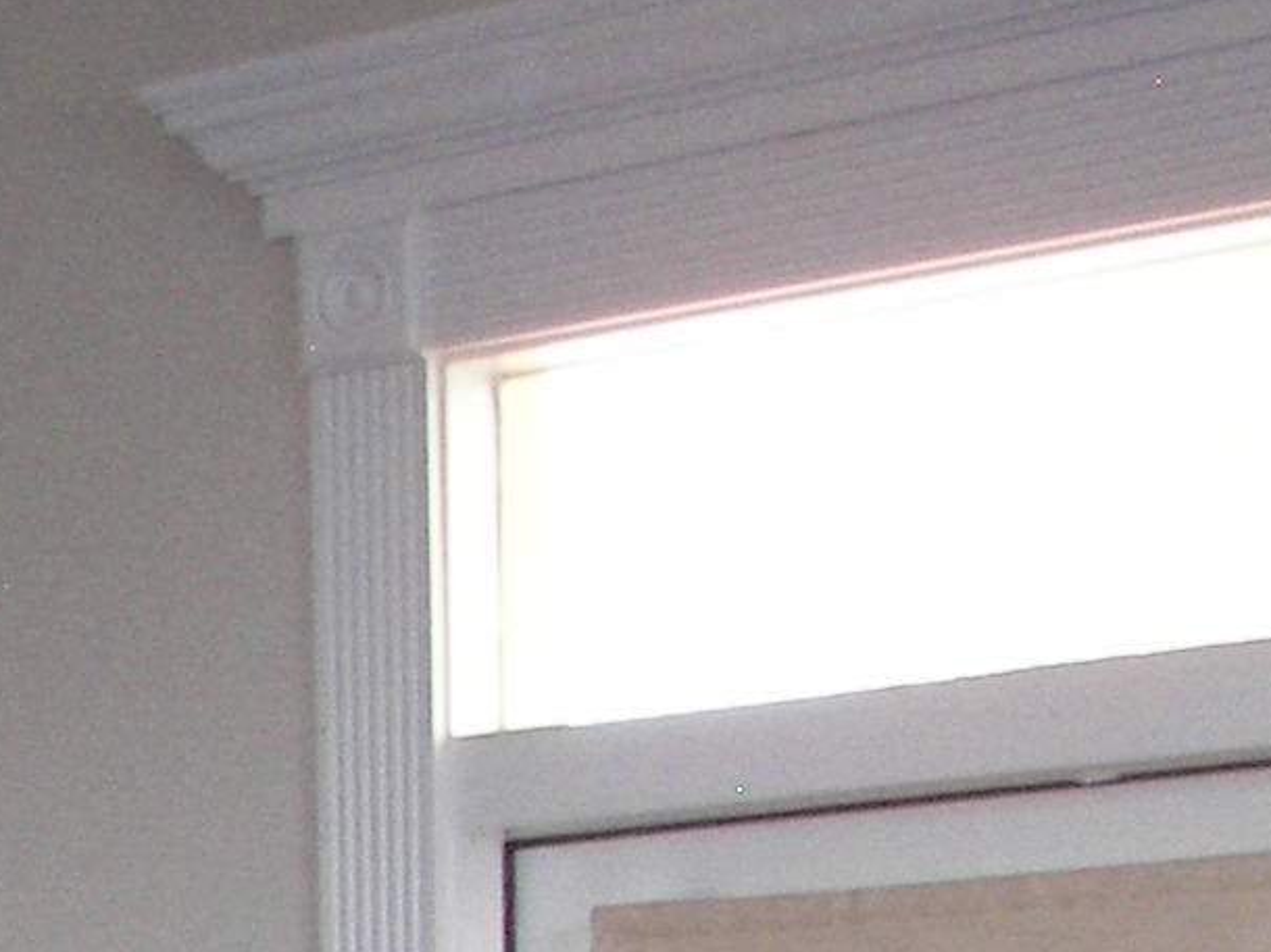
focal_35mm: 153
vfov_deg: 9.2
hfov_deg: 12.0
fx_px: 5616
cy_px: 1781
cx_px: -948
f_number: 2.8
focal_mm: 6
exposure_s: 1/30
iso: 160
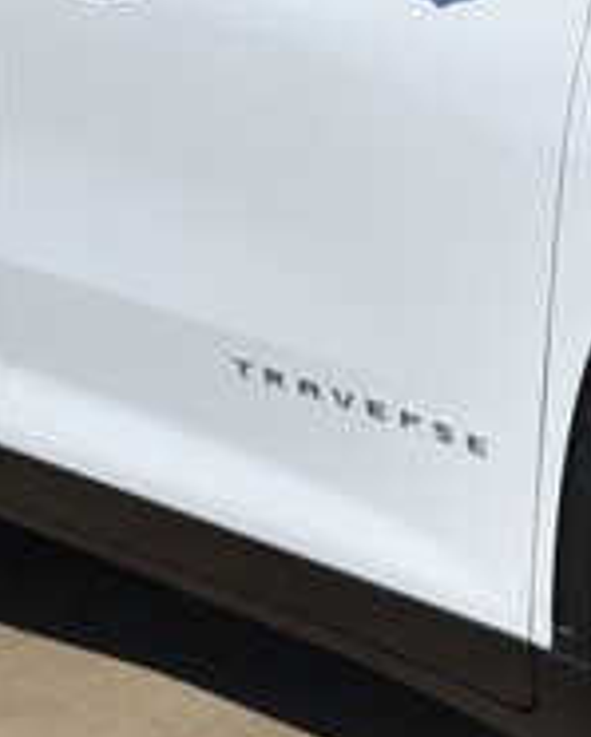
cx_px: 1005
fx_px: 3552
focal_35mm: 163
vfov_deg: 11.8
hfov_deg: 9.2
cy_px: 202
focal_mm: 21
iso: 100
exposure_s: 1/1600
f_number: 4.5
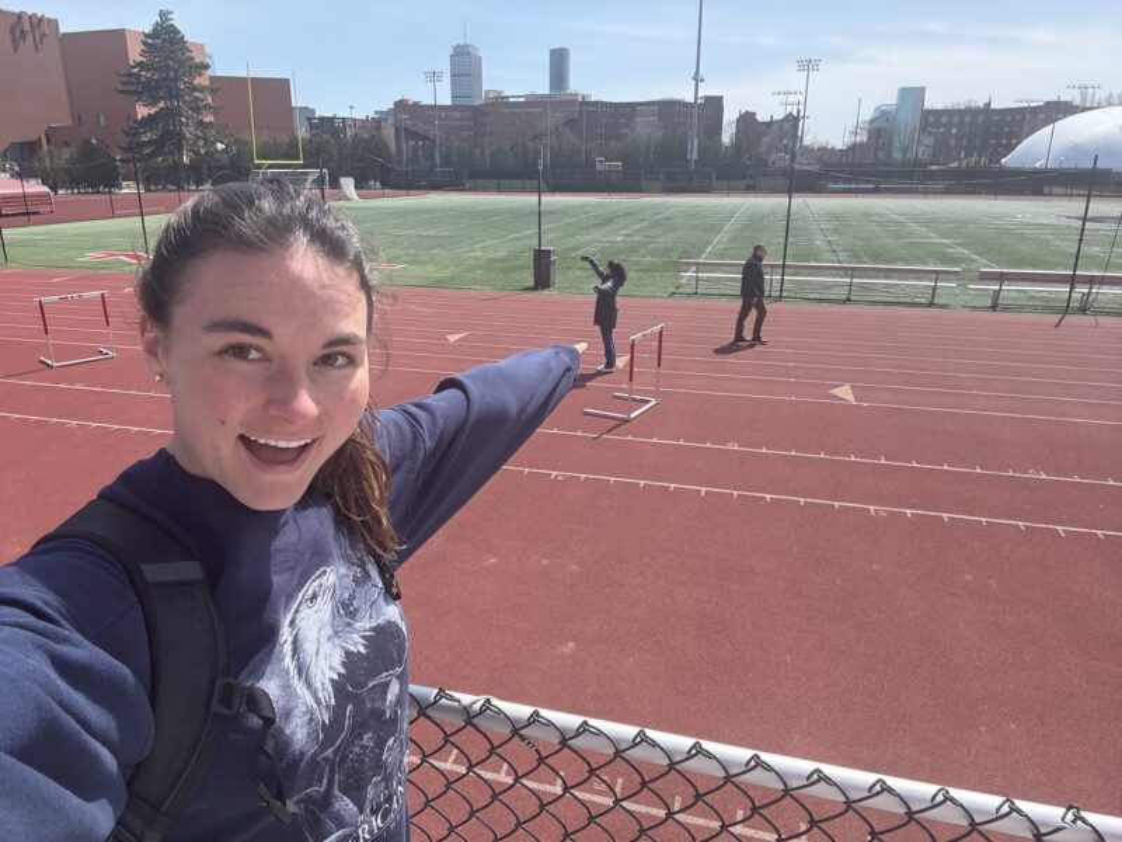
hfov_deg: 73.9
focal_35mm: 23
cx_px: 561
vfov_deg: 58.9
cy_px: 421
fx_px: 745
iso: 40
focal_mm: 2.69
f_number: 1.9
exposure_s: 1/947
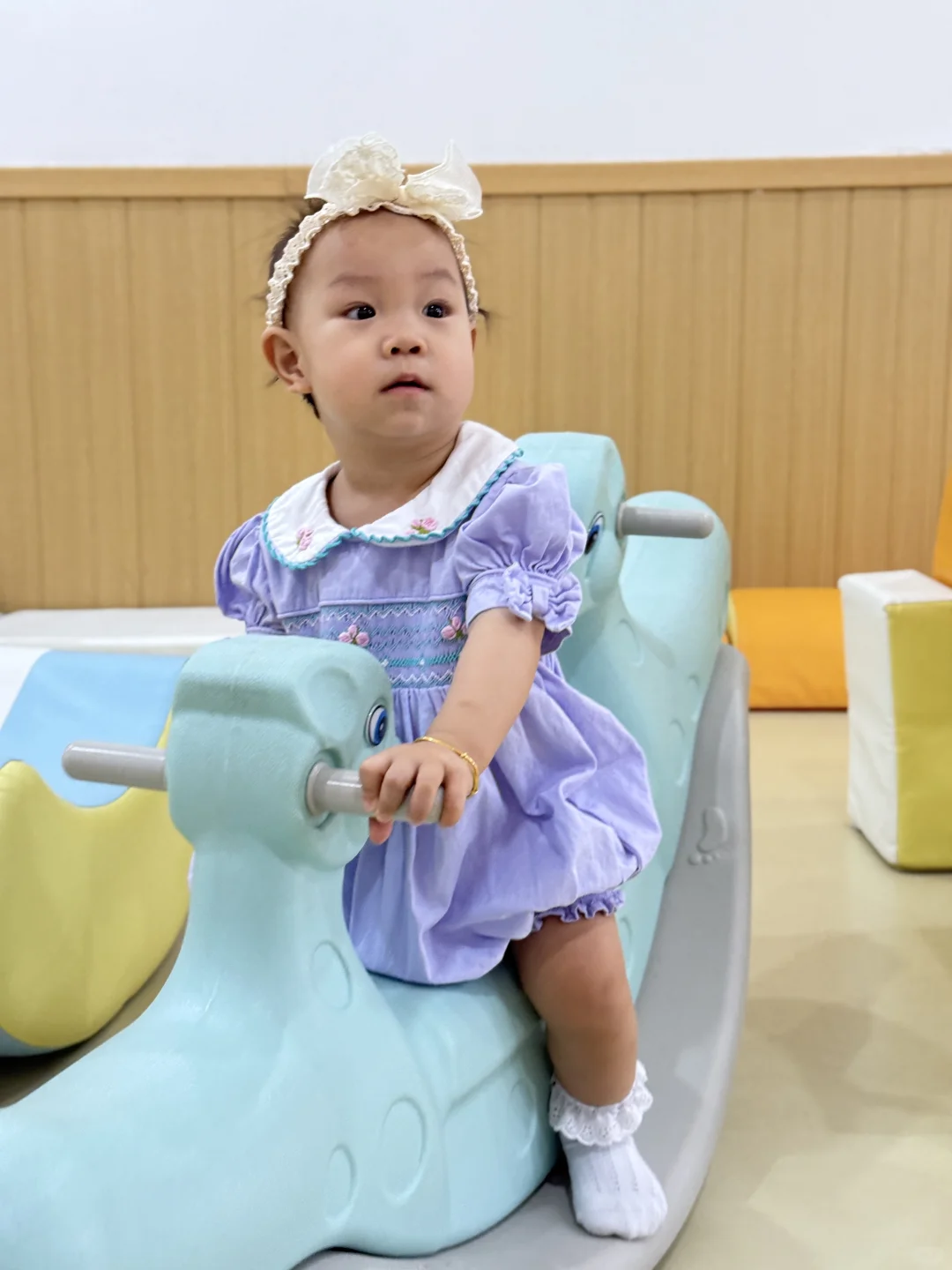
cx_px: 476
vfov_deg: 39.7
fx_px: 1760
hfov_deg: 30.3
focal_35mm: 48
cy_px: 635
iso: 160
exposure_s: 1/50
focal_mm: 6.76
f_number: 1.78
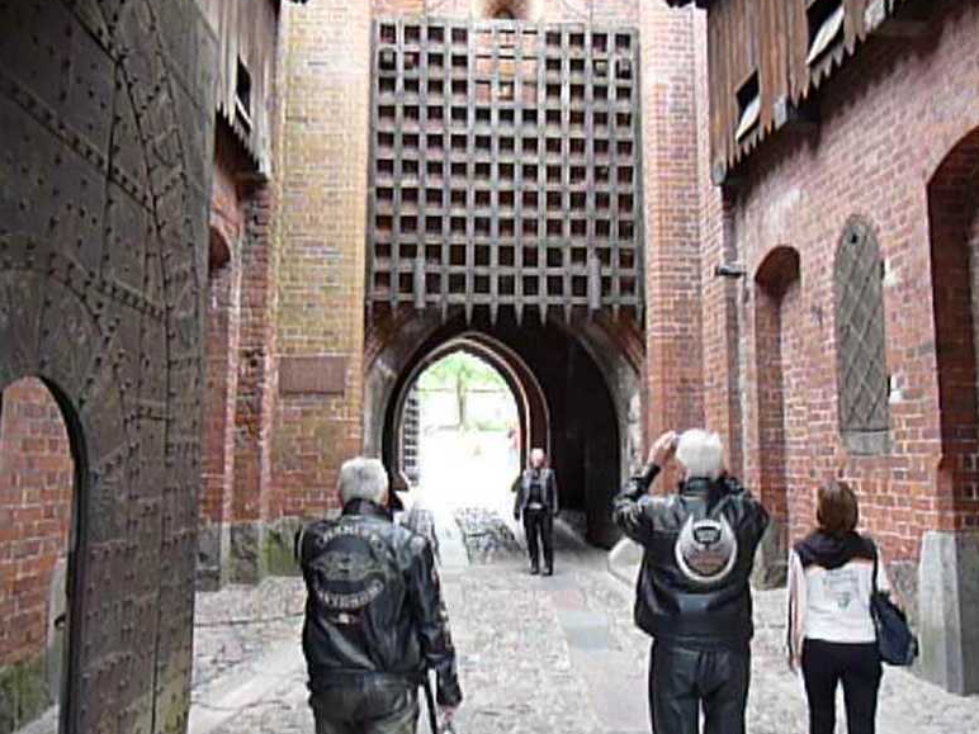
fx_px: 820
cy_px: 363
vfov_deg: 48.2
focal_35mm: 29
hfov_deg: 61.6
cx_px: 506
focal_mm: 4.7
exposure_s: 1/100
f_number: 3.3
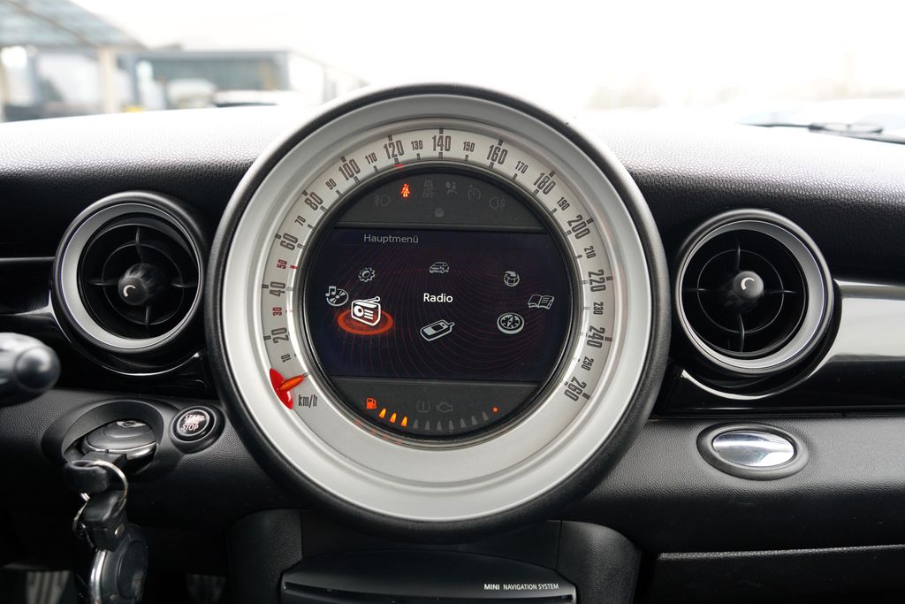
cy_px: 302
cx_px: 452
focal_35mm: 24
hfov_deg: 73.7
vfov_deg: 53.1
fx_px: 603
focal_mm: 24
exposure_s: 1/60
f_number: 4
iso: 640
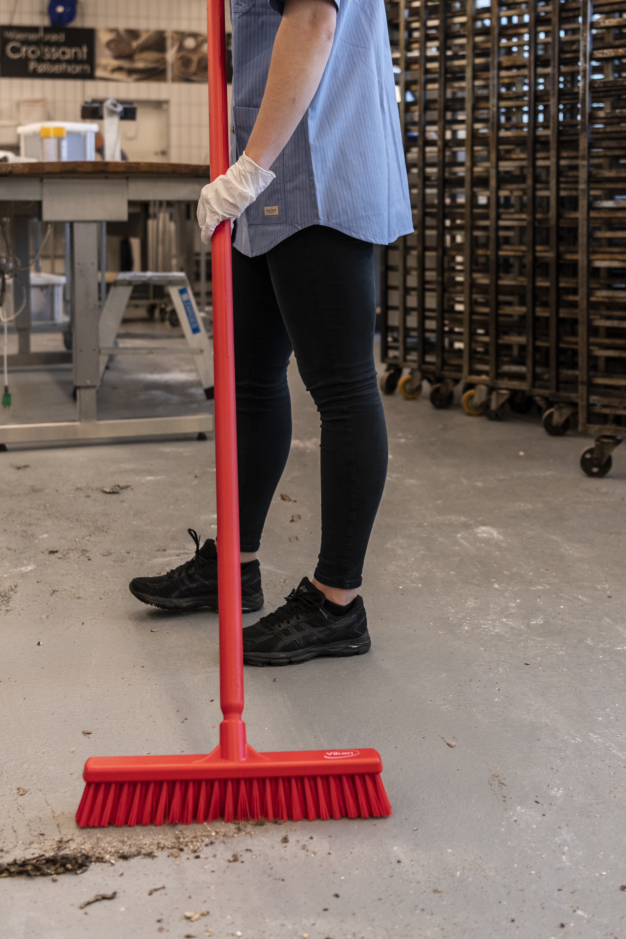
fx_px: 1408
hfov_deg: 25.0
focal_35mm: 54
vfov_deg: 36.6
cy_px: 328
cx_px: 282
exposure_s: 1/160
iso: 800
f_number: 2.8
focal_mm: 34
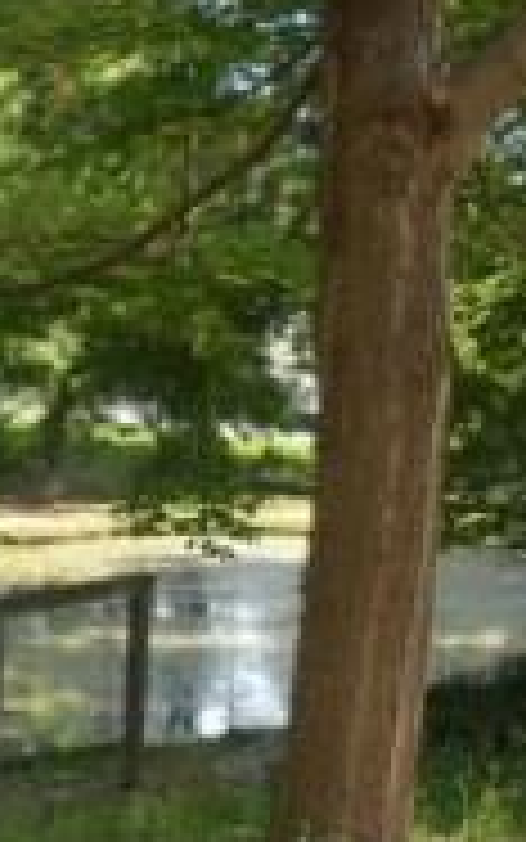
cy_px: 531
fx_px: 2040
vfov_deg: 23.2
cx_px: -306
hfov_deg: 13.7
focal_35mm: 89
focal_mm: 6.3
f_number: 3.5
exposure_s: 1/121
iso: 64
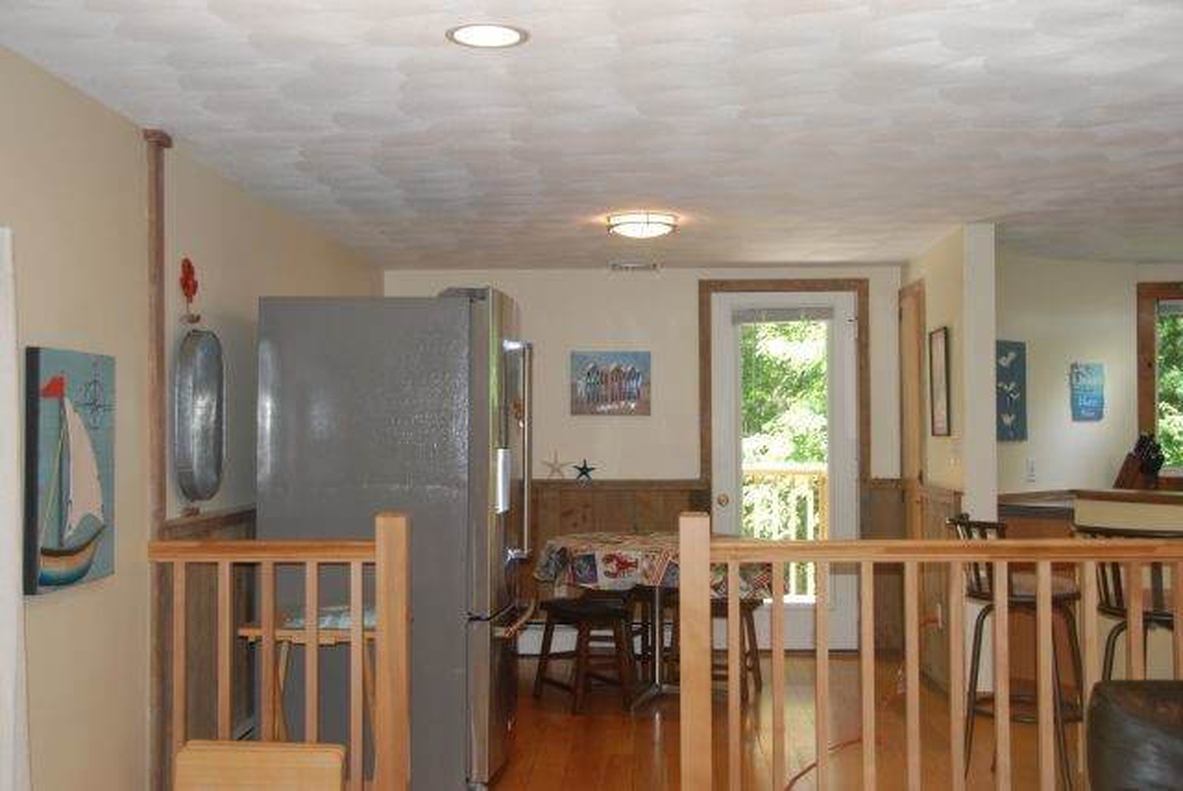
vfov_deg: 34.3
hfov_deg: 49.5
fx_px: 1283
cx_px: 592
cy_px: 396
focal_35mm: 39
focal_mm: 26
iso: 250
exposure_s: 1/60
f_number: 4
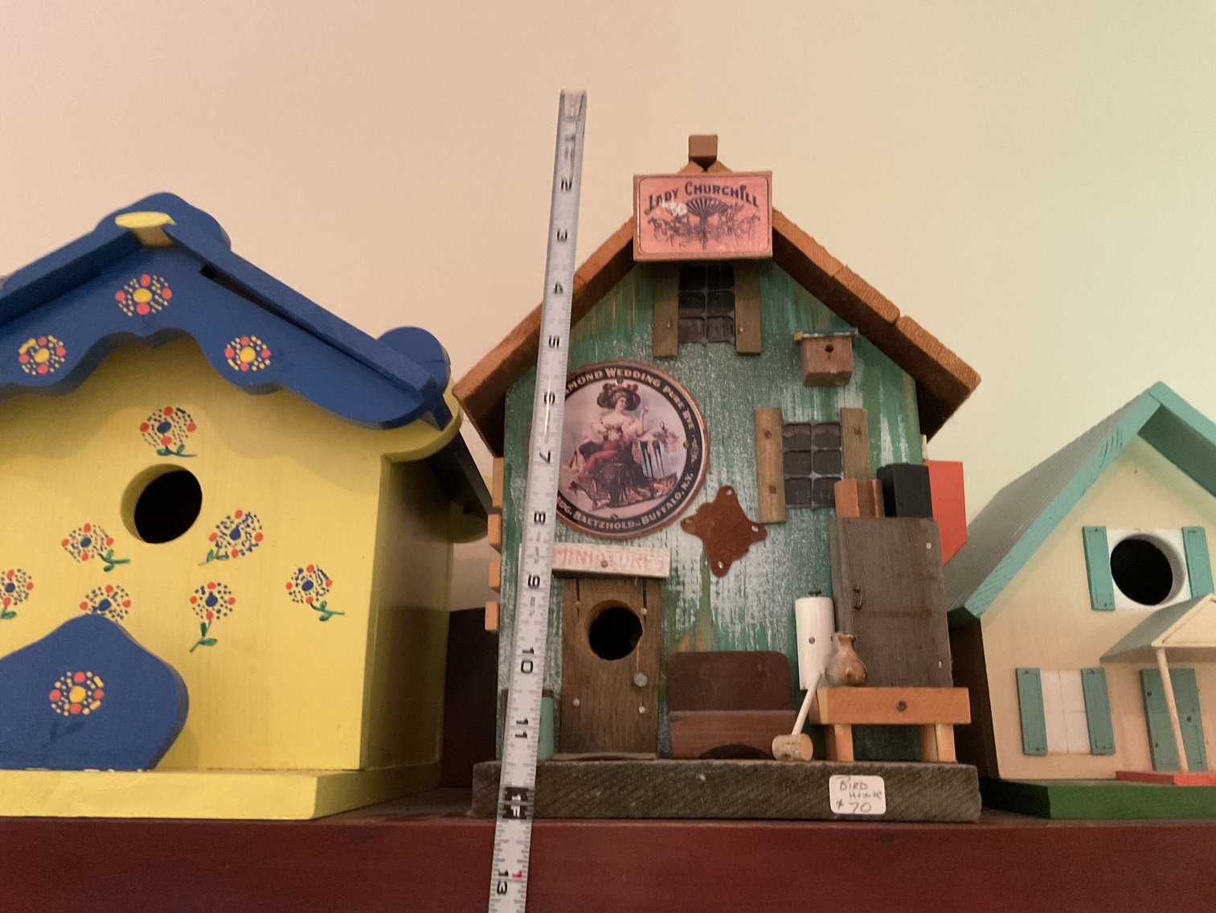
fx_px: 1019
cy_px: 456
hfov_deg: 61.7
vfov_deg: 48.2
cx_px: 608
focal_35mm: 29
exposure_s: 1/30
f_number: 1.8
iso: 400
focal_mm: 3
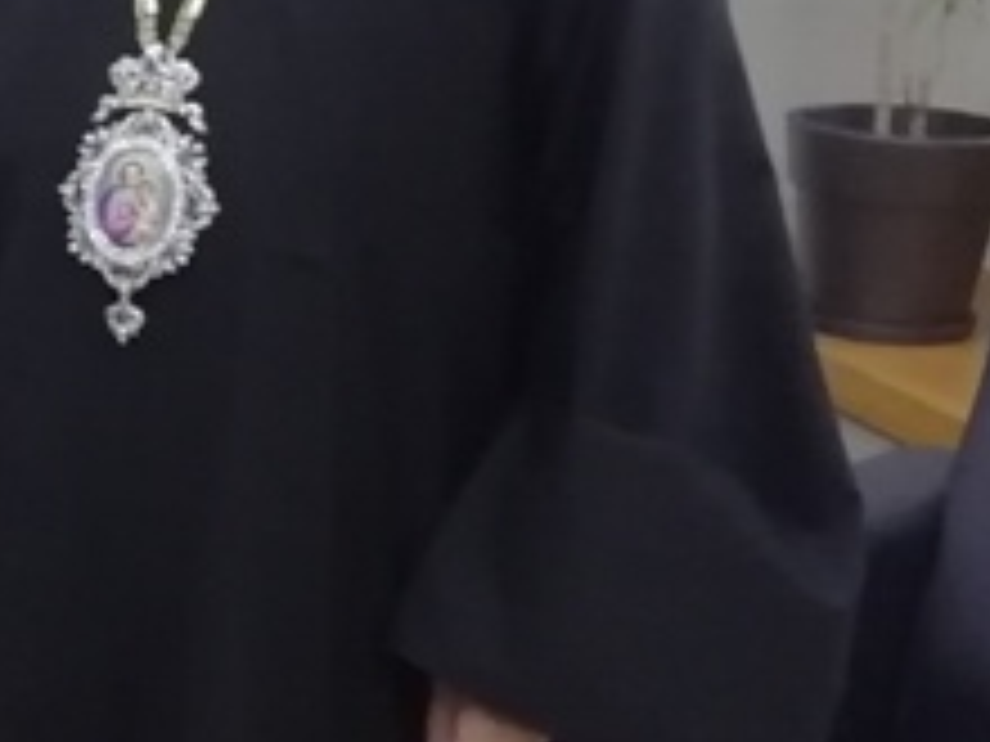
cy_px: 274
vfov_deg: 12.5
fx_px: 3375
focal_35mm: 118
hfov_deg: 14.9
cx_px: -711
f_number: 2.2
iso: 250
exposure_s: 1/33.3
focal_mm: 3.21
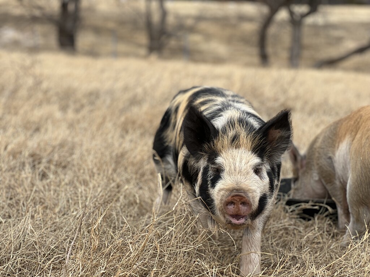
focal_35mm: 77
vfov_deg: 19.1
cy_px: 138
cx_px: 185
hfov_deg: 25.3
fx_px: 823
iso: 25
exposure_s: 1/296
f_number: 2.8
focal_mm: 9
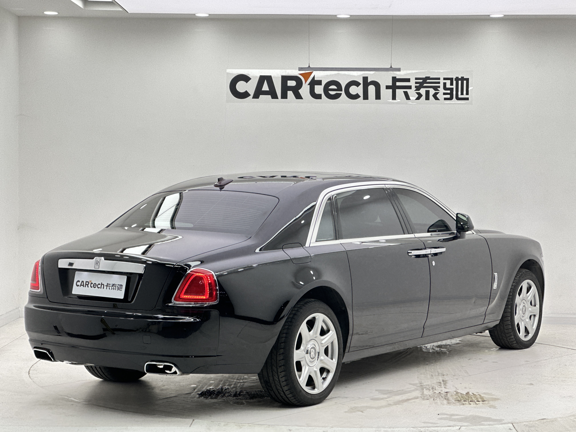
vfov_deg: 19.1
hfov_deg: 25.3
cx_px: 288
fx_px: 1281
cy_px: 216
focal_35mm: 77
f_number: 2.8
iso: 100
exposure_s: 1/121
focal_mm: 9
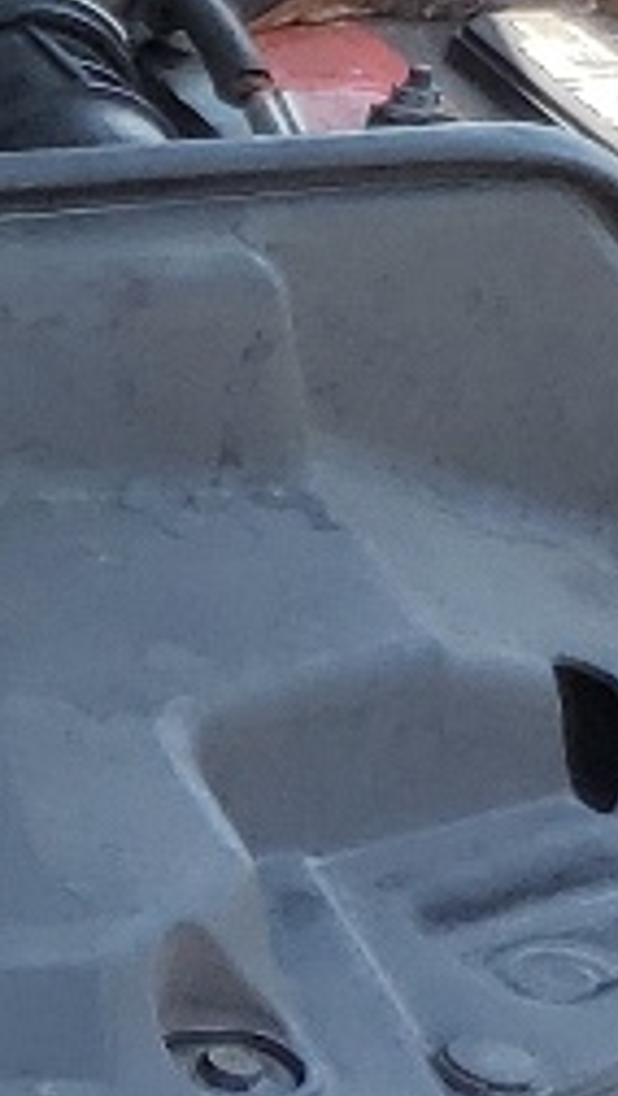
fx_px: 5237
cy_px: 1083
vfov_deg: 11.8
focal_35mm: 180
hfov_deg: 5.3
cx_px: -2381
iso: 50
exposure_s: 1/1111
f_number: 1.5
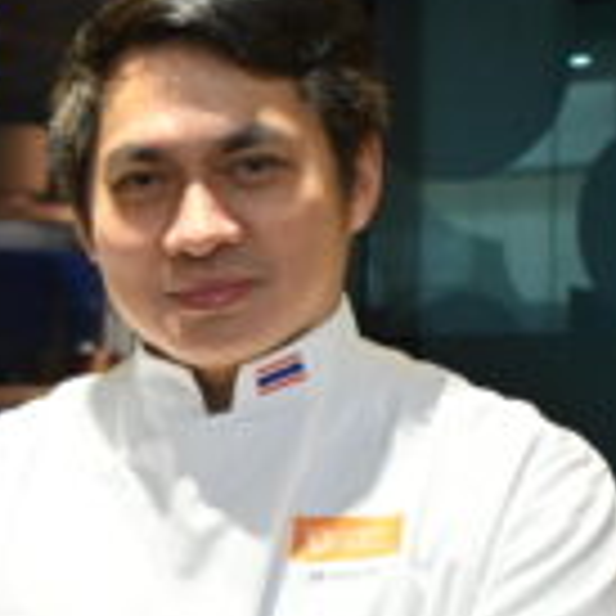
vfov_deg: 10.7
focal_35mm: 162
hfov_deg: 9.5
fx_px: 3262
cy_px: 614
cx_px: -899
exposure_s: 1/40
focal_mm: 34
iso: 3200
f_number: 8
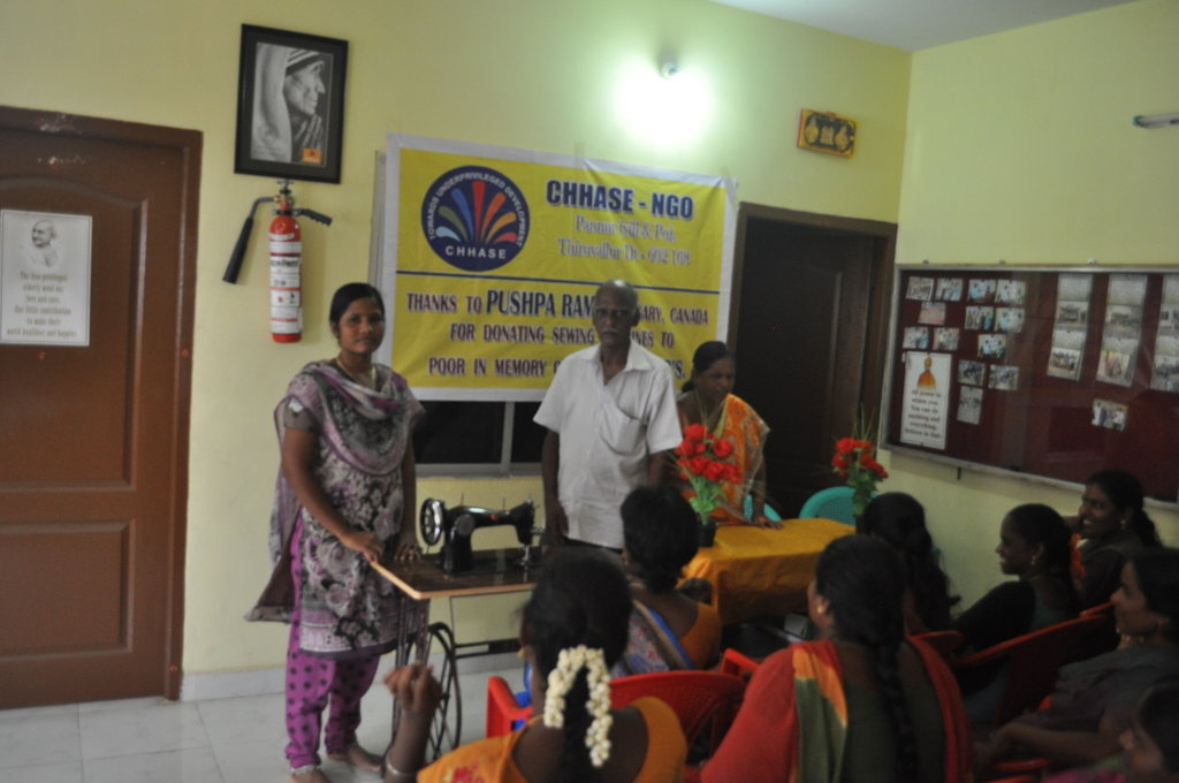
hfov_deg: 62.0
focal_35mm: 30
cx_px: 590
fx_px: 981
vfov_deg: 43.5
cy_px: 392
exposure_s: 1/50
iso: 800
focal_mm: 20
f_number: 3.8
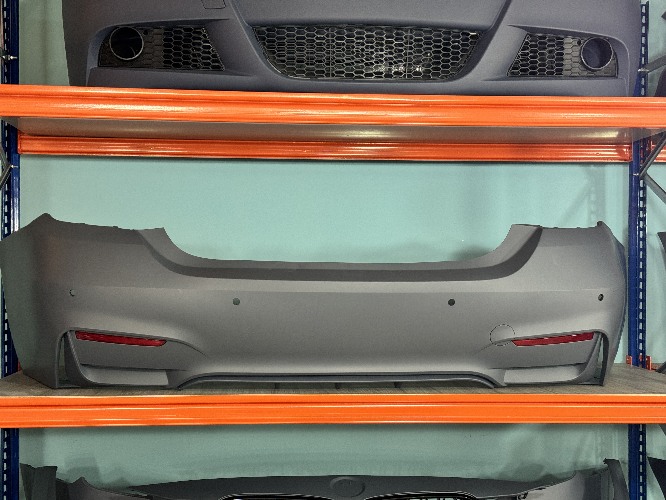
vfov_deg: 30.3
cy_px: 250
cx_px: 333
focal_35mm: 48
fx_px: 924
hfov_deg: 39.7
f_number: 1.78
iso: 200
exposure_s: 1/33
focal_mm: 6.76
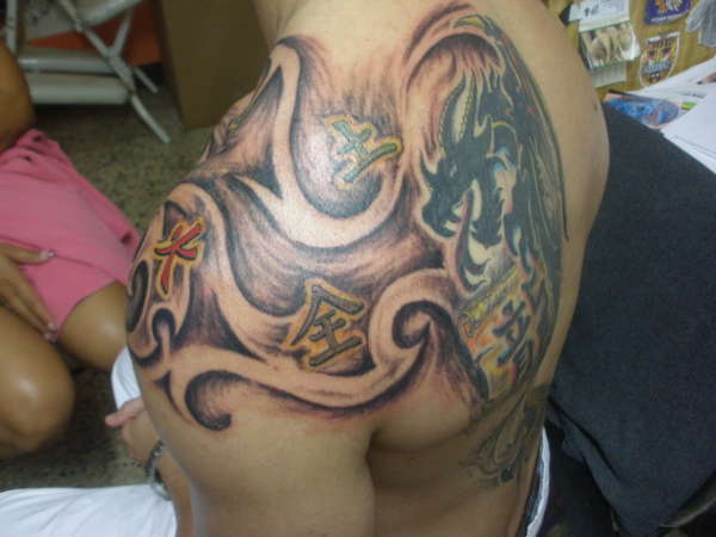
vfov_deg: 39.7
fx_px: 745
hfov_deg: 51.4
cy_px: 268
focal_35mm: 36
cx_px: 358
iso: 250
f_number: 3.5
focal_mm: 6.3
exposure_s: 1/8
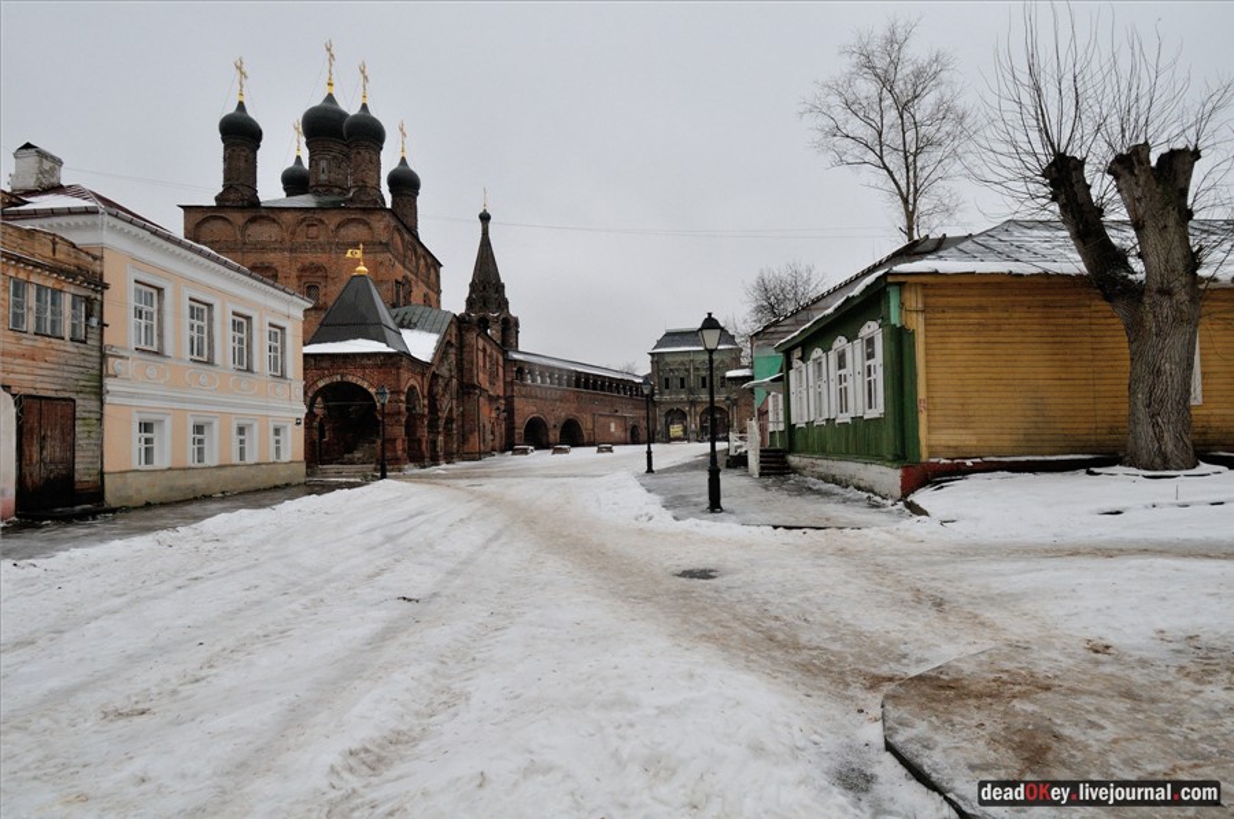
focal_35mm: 18
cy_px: 410
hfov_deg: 90.1
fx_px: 616
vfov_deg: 67.2
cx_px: 617
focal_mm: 12
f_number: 8
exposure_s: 1/160
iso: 640
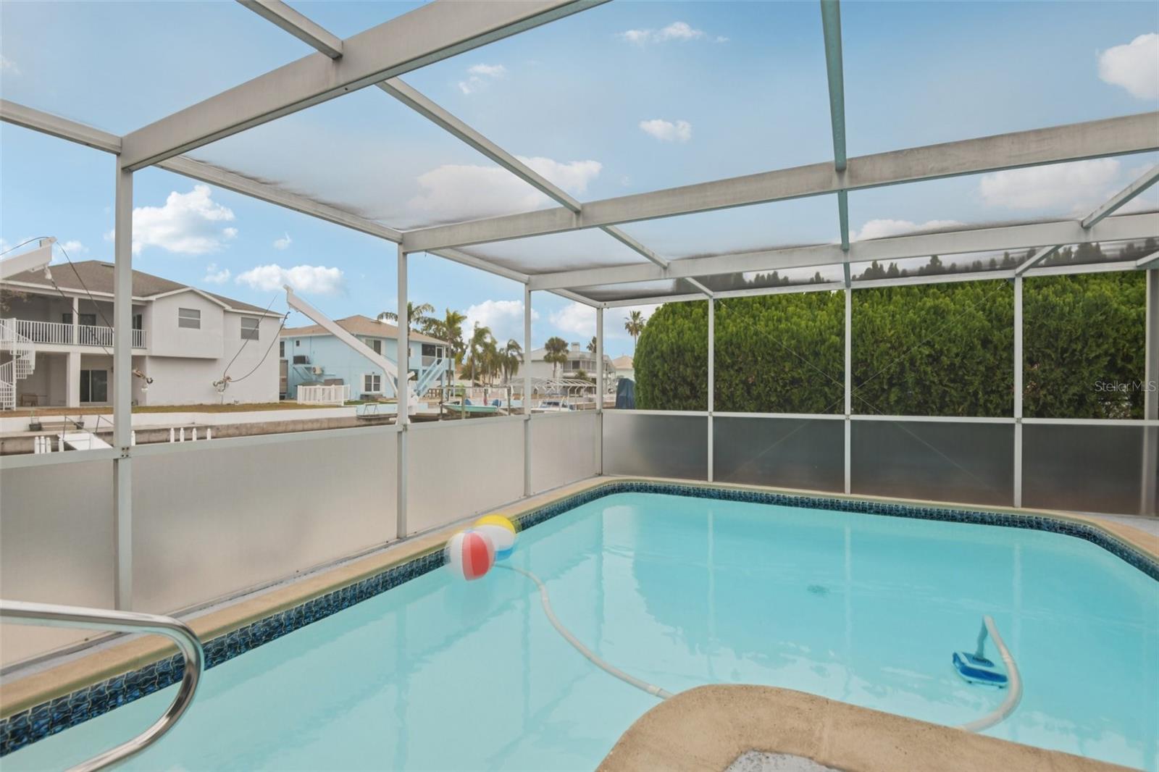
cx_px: 580
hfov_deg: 96.7
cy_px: 386
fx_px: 515
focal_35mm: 16
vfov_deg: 73.7
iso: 400
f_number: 8
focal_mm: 16
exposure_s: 1/640
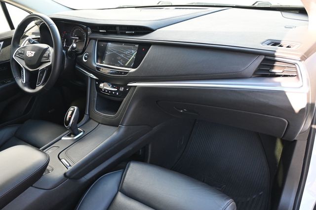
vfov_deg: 44.6
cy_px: 105
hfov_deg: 63.2
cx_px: 158
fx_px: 257
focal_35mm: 29
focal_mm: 19.5
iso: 560
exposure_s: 1/125
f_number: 3.8
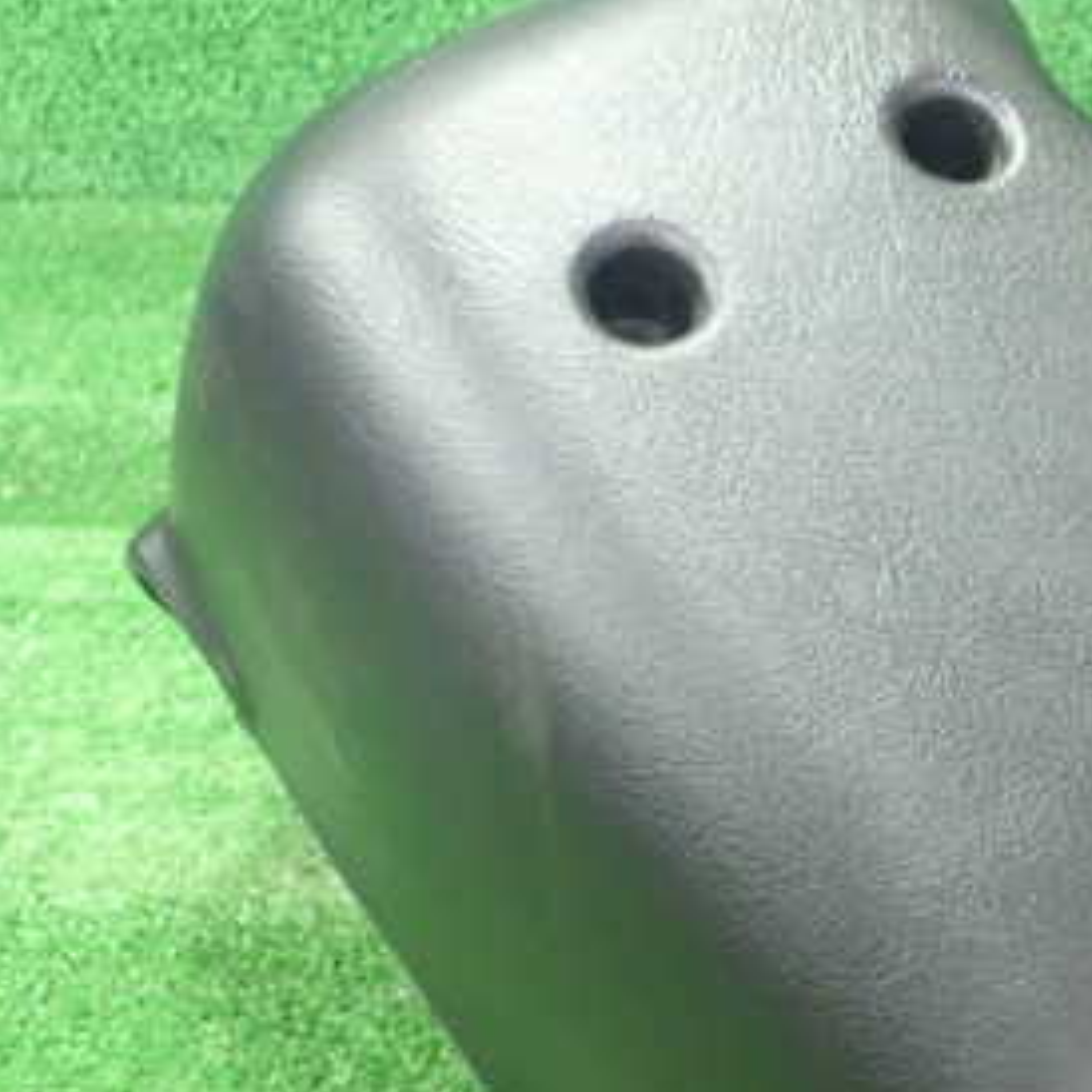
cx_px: 925
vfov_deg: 29.5
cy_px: 670
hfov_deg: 28.7
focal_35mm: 58
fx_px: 2070
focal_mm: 5.5
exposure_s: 1/100
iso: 800
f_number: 2.3
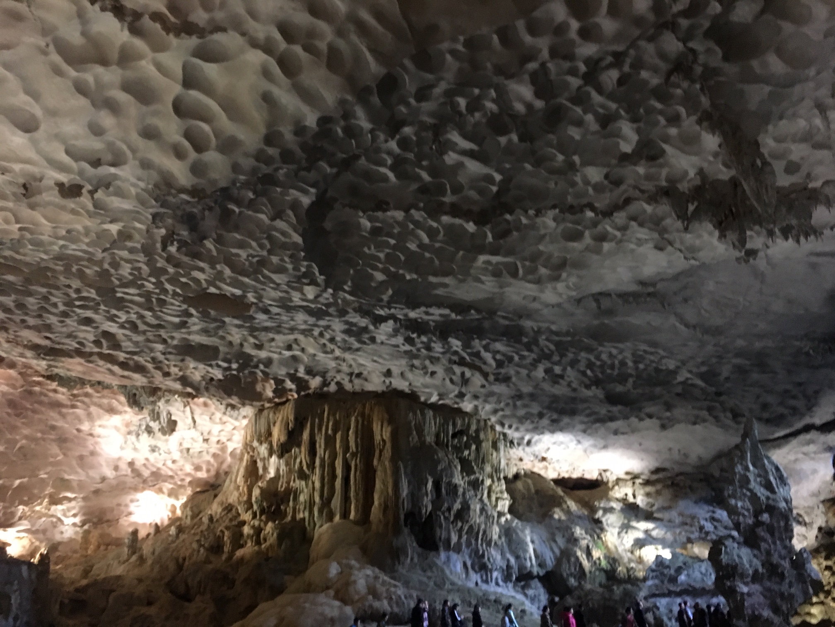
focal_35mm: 29
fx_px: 700
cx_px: 418
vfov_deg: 48.2
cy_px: 314
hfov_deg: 61.7
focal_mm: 4.15
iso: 400
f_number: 2.2
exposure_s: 1/17
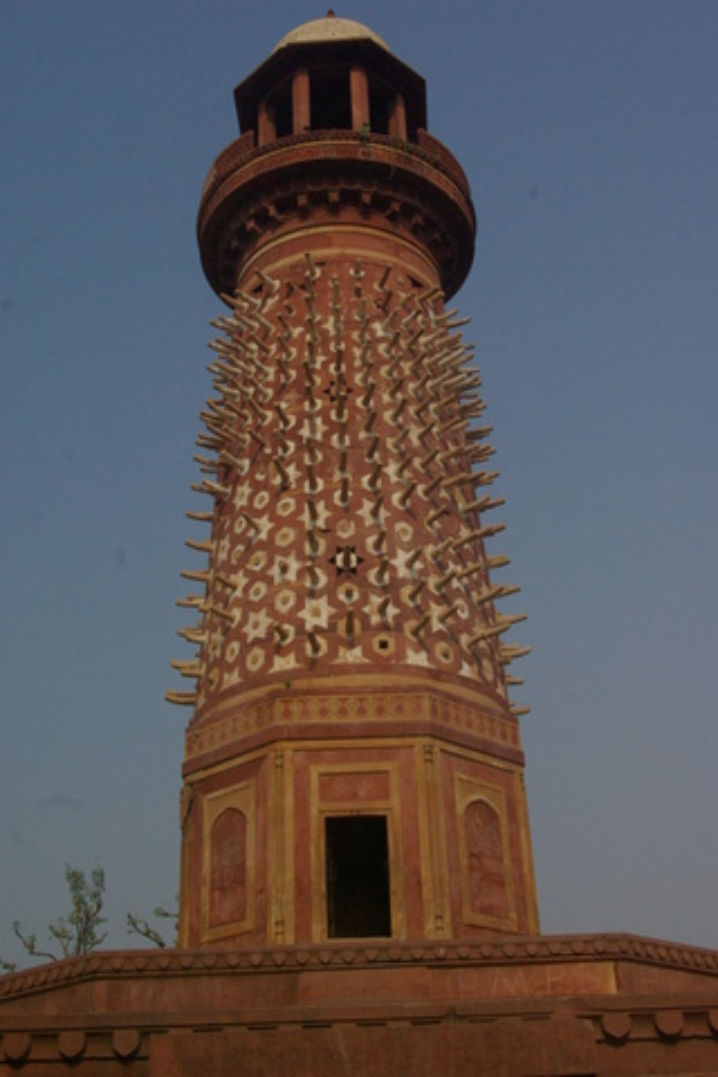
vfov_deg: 46.4
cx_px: 359
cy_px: 538
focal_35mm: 42
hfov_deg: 31.9
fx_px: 1256
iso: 800
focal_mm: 28
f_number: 9.5
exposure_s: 1/750
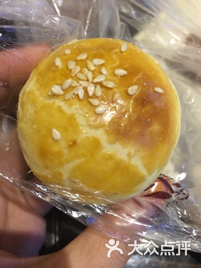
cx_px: 100
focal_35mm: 29
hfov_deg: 48.2
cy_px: 134
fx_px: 225
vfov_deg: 61.7
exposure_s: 1/8
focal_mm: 4.15
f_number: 2.2
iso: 125
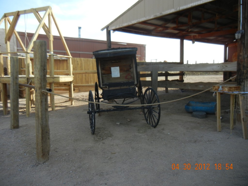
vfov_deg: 46.8
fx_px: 215
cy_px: 93
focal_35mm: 30
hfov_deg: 60.0
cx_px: 124
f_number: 3.5
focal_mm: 5.4
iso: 160
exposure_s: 1/538
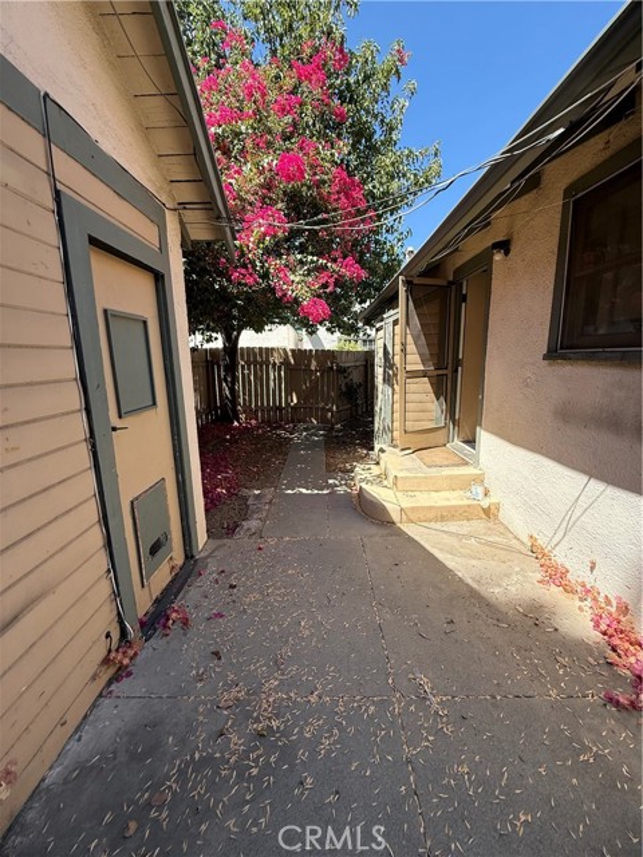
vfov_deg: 102.1
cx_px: 322
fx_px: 347
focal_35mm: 14
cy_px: 428
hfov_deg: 85.7
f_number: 2.2
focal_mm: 2.22
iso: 64
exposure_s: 1/770
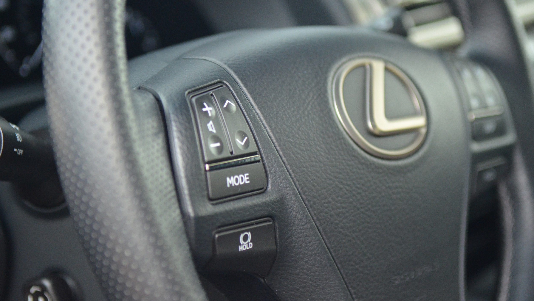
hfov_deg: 26.8
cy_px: 126
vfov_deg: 15.3
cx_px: 268
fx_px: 1119
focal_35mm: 79
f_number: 2.8
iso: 1600
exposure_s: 1/250
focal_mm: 50
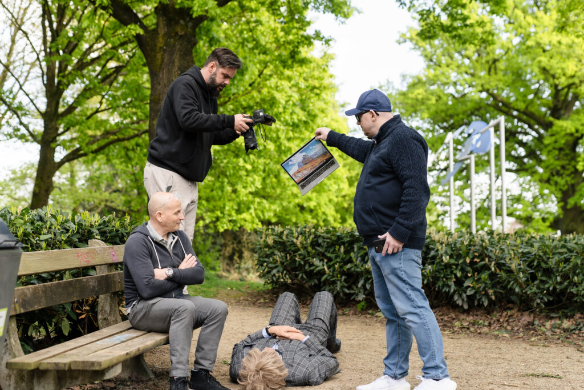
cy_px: 195
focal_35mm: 50
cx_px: 292
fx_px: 811
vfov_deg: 27.0
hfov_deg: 39.6
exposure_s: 1/1000
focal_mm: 50
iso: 400
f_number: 2.8
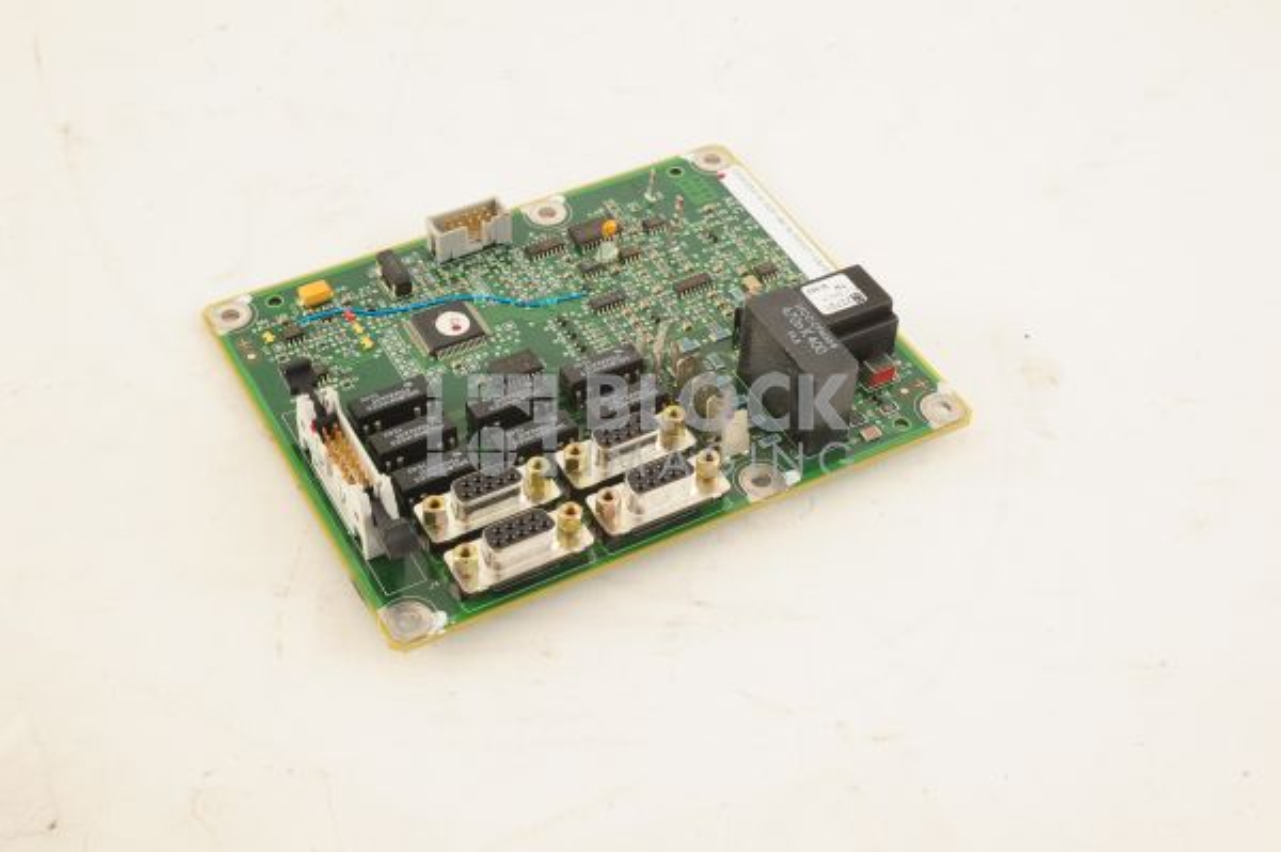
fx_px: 1778
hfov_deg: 39.6
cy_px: 426
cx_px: 640
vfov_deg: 26.9
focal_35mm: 50
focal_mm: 50
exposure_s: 1/160
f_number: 14
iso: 1600
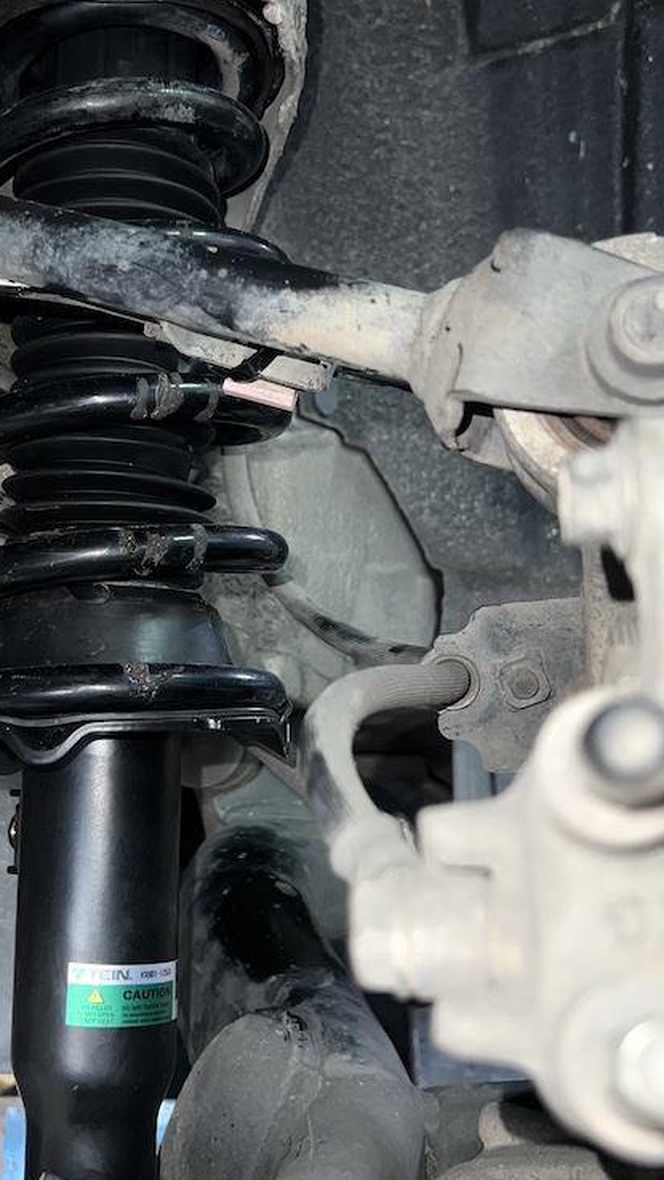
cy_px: 568
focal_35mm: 41
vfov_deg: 49.4
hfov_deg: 28.7
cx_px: 181
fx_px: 1282
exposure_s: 1/18
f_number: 1.5
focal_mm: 5.7
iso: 32
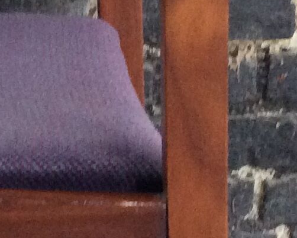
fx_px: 1416
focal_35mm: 161
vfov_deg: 9.6
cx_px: -62
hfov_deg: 11.7
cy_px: 150
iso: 250
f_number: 2.4
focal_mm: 3.3
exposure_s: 1/25
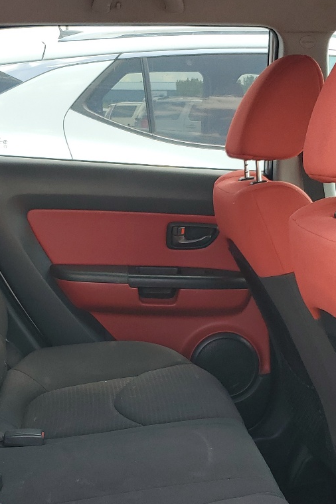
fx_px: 798
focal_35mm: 57
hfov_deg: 23.7
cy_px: 321
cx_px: 126
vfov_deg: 34.8
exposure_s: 1/270
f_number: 1.5
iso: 50
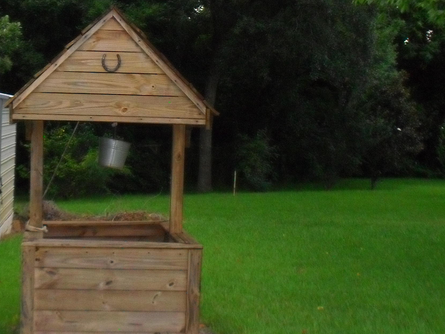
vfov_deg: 23.2
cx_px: 145
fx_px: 810
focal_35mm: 63
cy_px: 127
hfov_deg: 30.5
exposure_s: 1/45
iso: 400
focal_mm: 6.3
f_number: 3.2
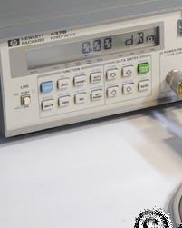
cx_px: 174
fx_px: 1151
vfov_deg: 11.3
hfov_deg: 9.0
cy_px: 118
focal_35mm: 171
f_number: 14
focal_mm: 55
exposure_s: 1/1.3
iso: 400
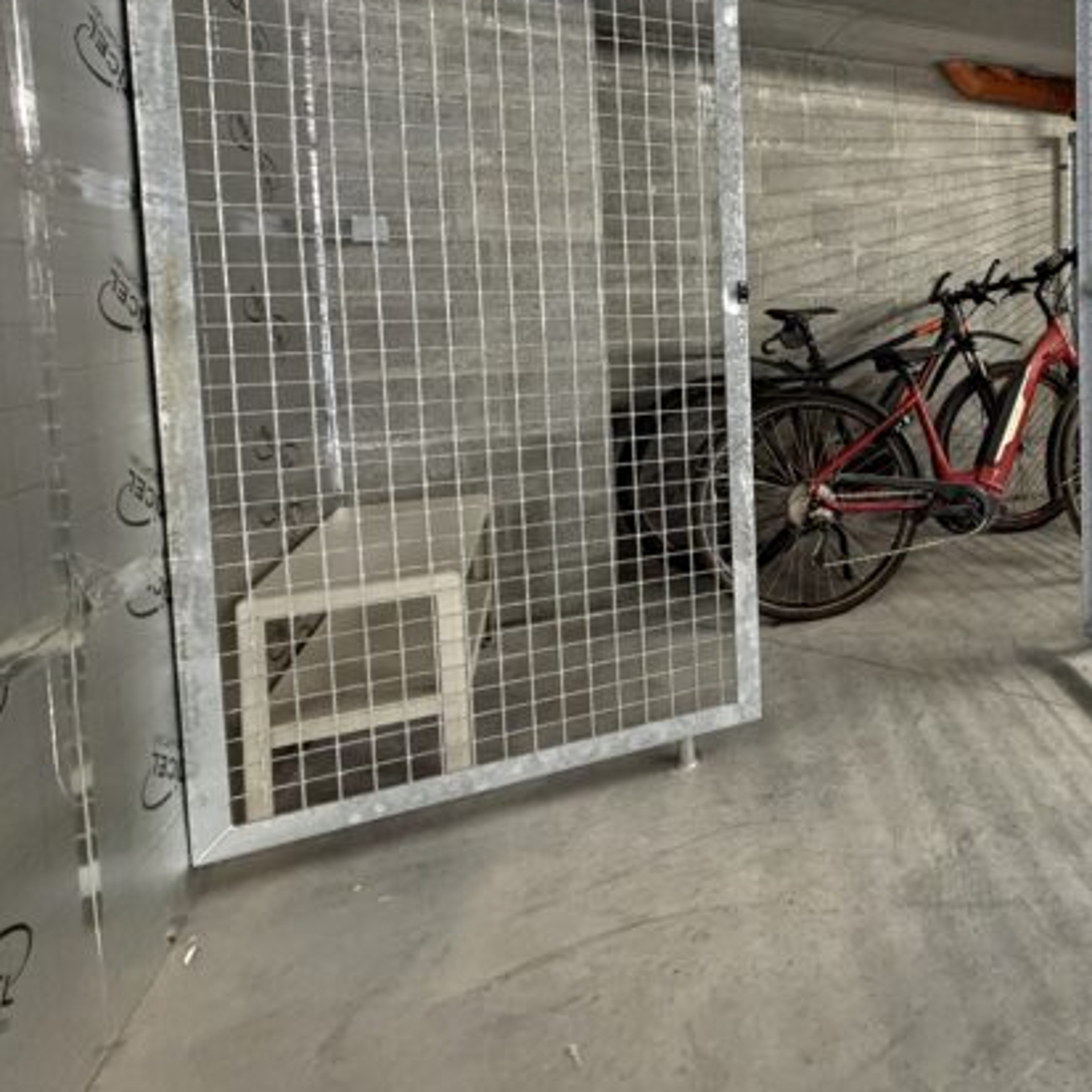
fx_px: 821
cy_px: 341
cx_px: 1013
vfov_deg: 65.0
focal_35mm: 23
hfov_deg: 56.5
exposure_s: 1/50
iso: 500
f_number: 2.2
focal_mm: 2.22
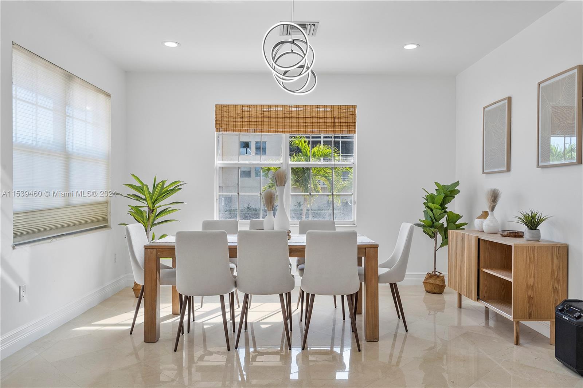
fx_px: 421
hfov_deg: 69.4
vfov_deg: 49.5
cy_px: 194
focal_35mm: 26
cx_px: 292
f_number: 8
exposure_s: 1/100
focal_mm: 26
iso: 500
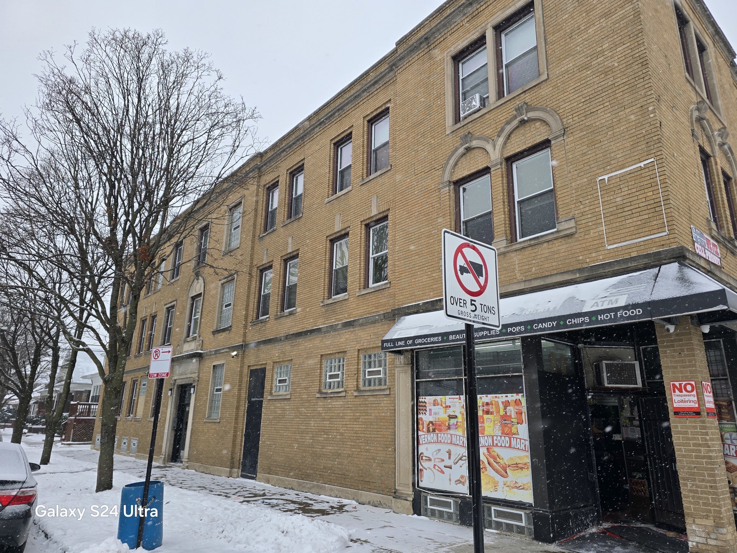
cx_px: 368
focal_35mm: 23
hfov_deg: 73.9
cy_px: 276
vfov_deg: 58.9
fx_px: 490
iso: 12
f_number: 1.7
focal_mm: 6.3
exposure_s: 1/350
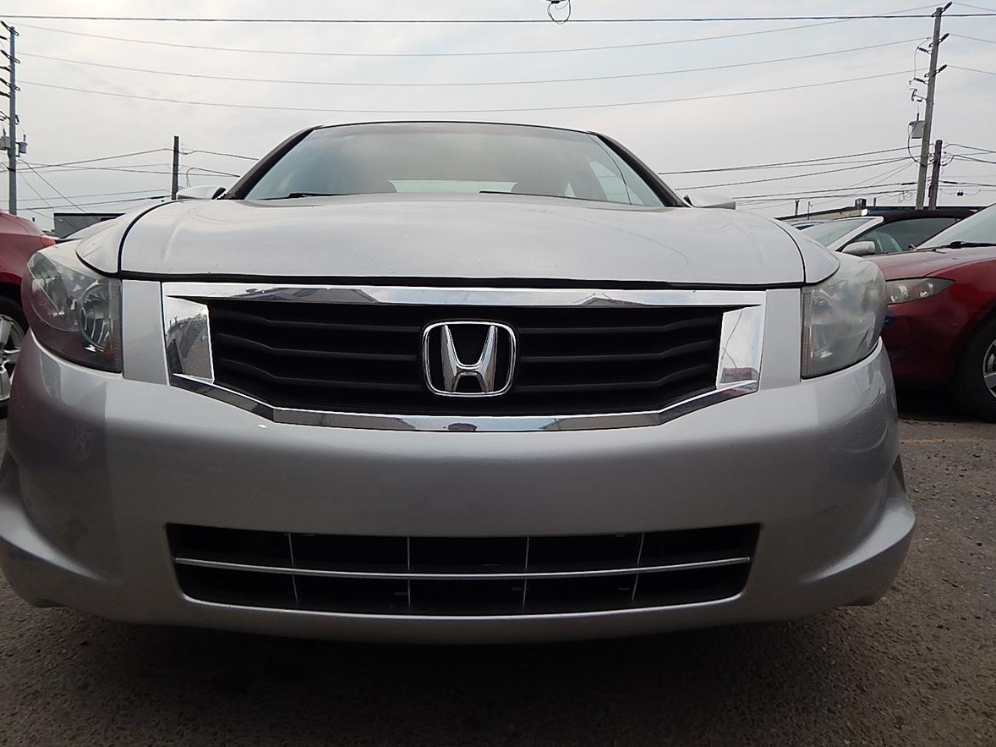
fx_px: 719
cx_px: 468
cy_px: 344
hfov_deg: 69.3
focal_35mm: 25
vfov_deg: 54.8
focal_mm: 4
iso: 125
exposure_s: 1/400
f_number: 3
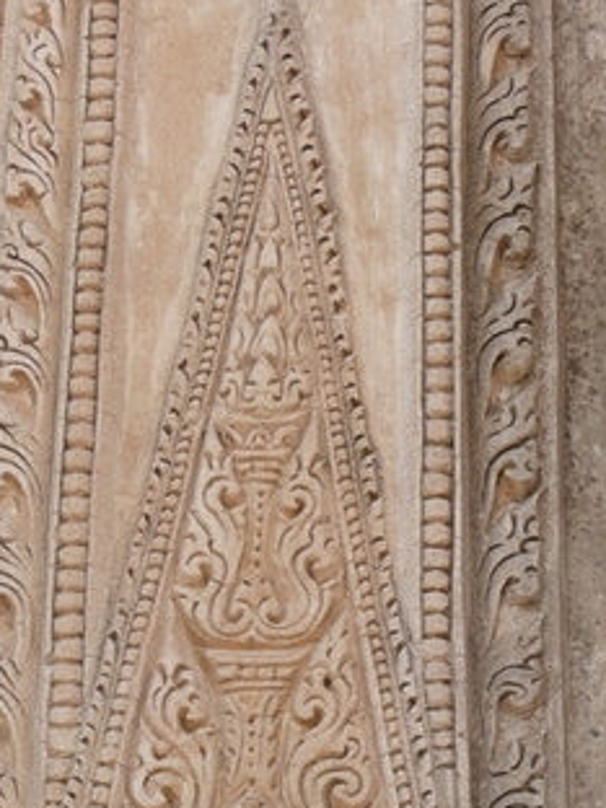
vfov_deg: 15.1
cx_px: 181
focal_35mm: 129
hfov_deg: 11.5
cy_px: 712
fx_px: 3011
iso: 100
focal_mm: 11
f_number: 4.5
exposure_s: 1/100
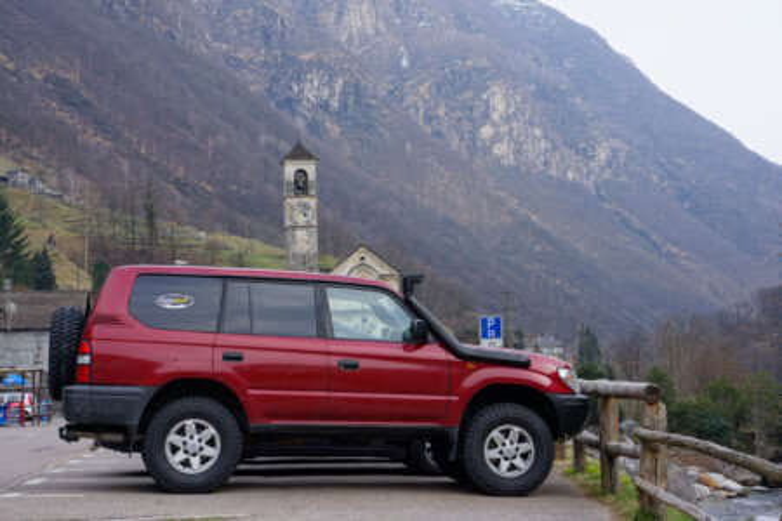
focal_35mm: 60
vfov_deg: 22.6
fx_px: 1303
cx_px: 391
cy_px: 260
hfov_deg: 33.4
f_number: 8
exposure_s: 1/250
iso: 400
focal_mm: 40
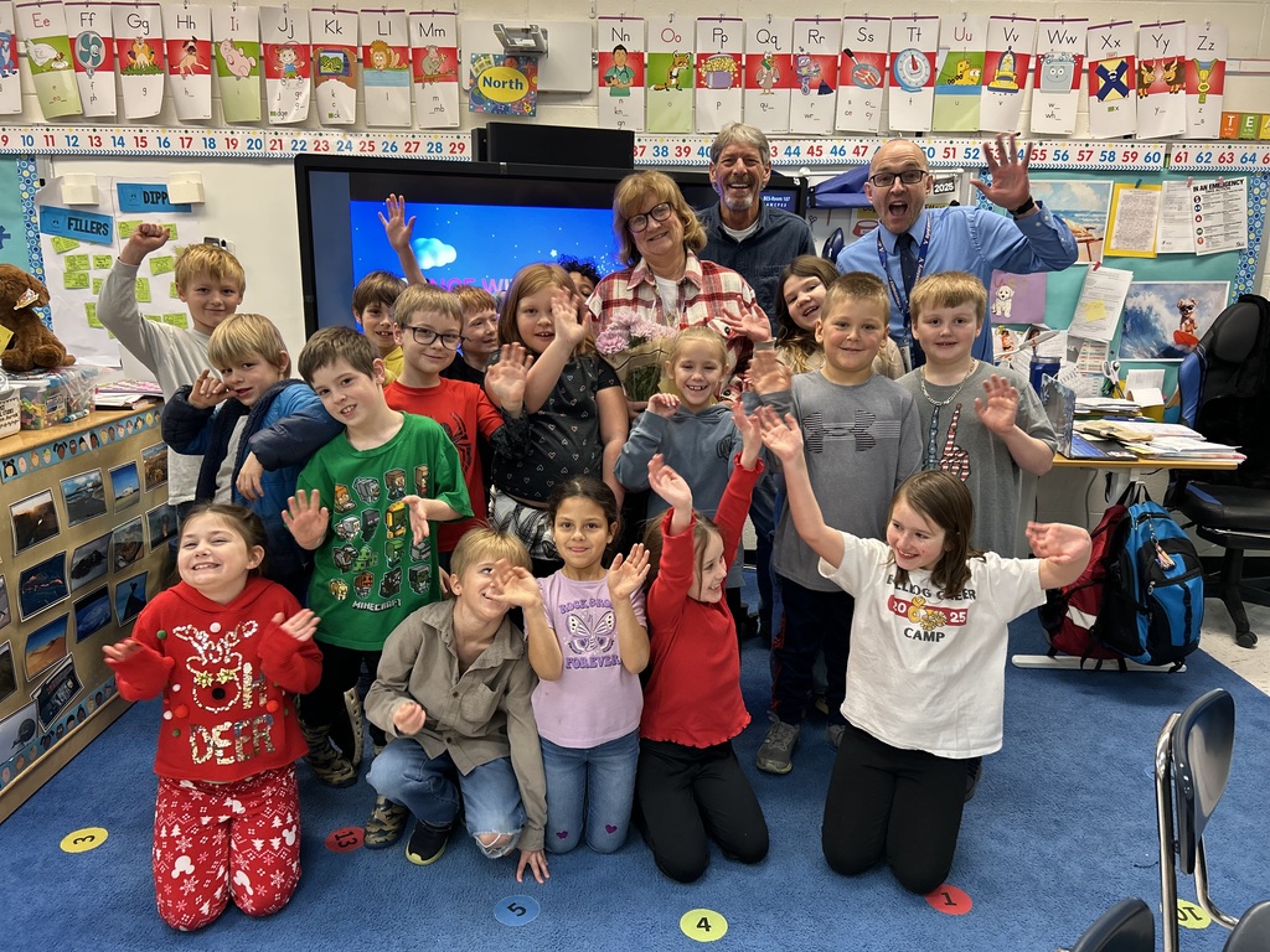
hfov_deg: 67.3
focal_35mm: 26
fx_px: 954
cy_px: 476
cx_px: 635
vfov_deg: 53.1
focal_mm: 5.7
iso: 125
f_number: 1.5
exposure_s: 1/60
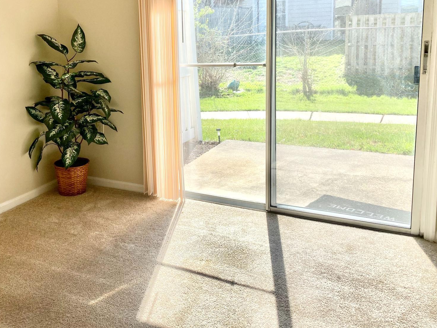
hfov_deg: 50.5
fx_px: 454
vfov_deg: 39.2
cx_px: 147
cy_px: 107
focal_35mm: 36
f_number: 1.8
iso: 32
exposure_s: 1/1025
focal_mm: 4.25
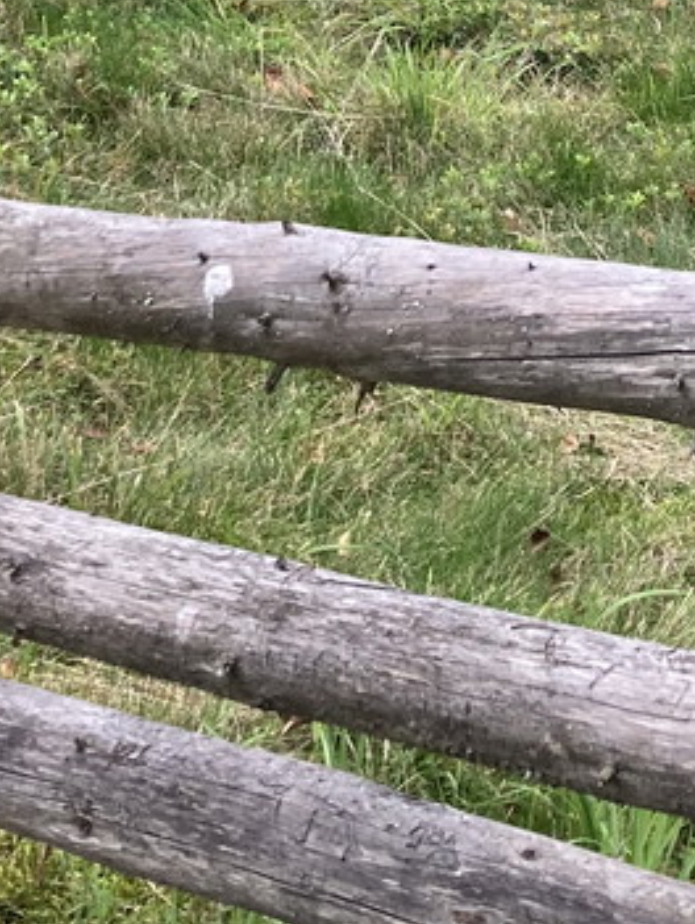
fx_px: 2726
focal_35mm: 102
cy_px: -648
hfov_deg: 14.5
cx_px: 255
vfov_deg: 16.6
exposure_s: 1/121
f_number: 1.8
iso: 40
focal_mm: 3.99
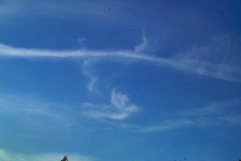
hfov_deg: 36.9
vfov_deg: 25.1
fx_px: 361
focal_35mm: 54
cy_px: 80
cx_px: 120
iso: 100
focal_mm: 32
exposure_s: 1/125
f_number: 9.5
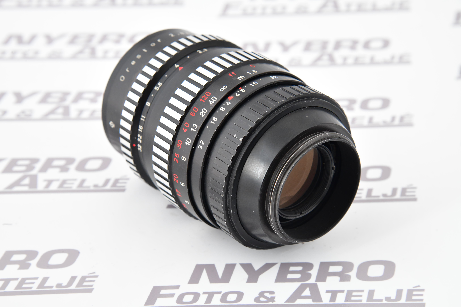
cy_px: 154
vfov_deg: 11.4
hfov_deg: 17.1
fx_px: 1537
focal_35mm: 120
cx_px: 230
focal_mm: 120
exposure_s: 1/125
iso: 2500
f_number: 13
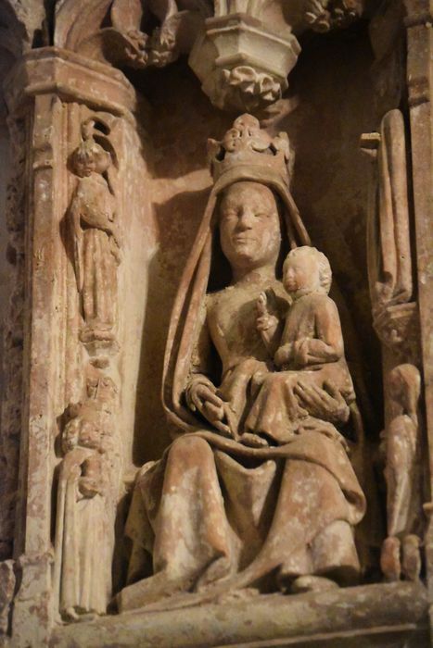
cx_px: 216
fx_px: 2434
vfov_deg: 15.2
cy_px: 324
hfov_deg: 10.2
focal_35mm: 135
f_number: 4.5
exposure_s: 1/40
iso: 12800
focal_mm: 90
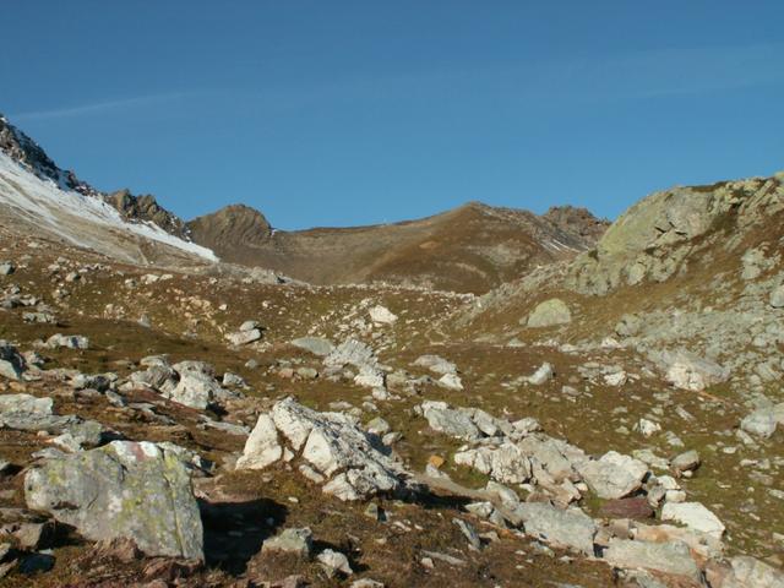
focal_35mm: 43
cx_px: 392
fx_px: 974
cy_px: 294
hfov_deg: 43.9
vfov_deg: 33.6
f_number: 8
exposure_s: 1/160
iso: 50
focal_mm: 7.22
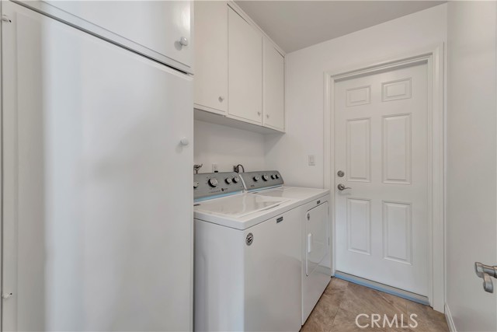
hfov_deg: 100.4
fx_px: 207
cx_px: 248
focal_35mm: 15
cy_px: 166
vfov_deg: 77.4
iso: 100
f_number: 5.6
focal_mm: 10
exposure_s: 1/6
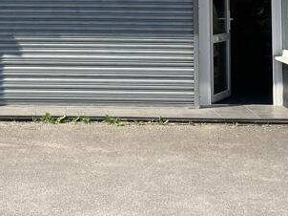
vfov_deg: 14.7
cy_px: -90
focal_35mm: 95
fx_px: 790
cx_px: 16
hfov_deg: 20.2
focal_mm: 3.99
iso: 20
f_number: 1.8
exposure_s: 1/1412
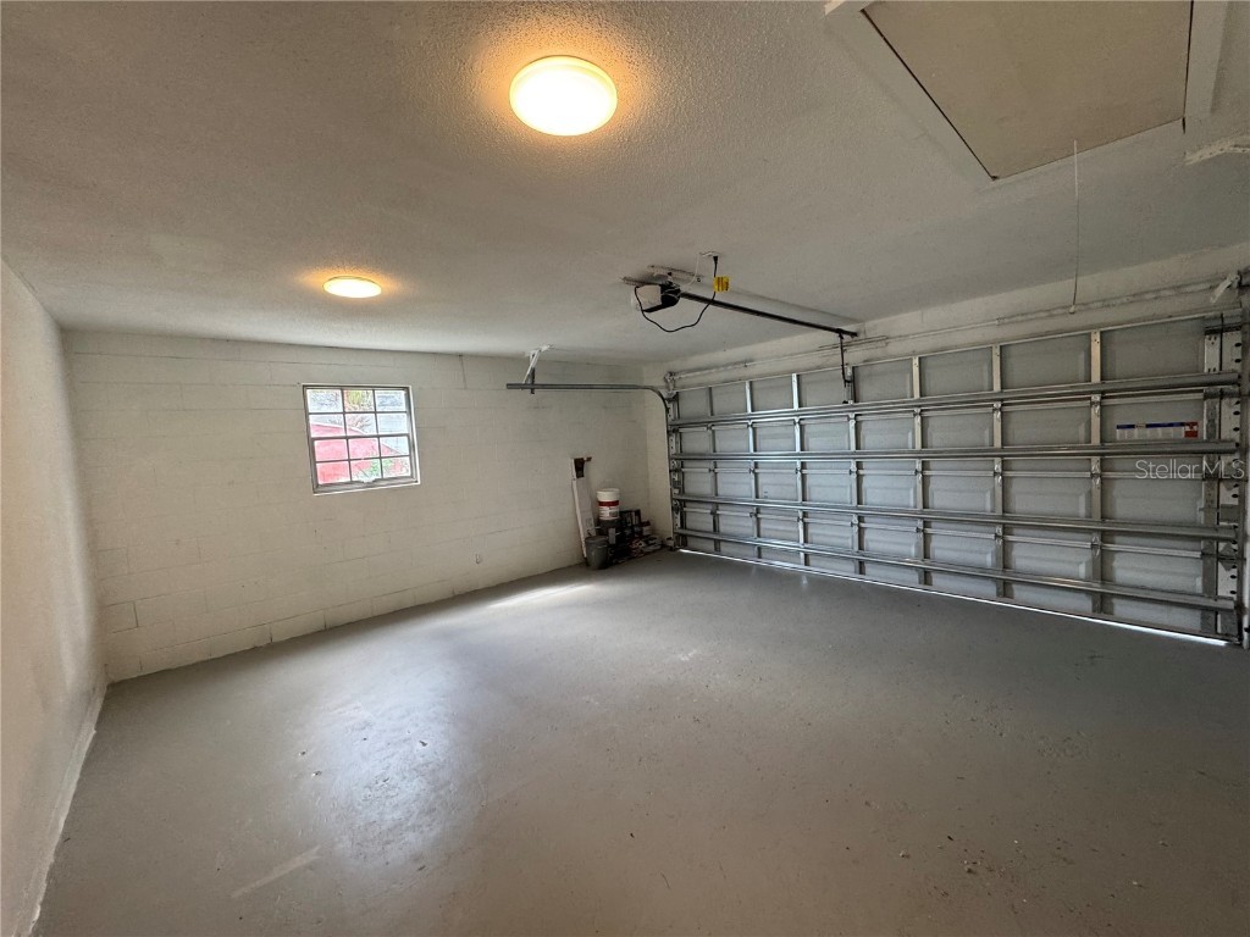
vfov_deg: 85.7
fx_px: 506
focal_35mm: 14
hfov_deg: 102.1
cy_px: 468
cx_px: 625
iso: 200
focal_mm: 2.22
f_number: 2.2
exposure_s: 1/120
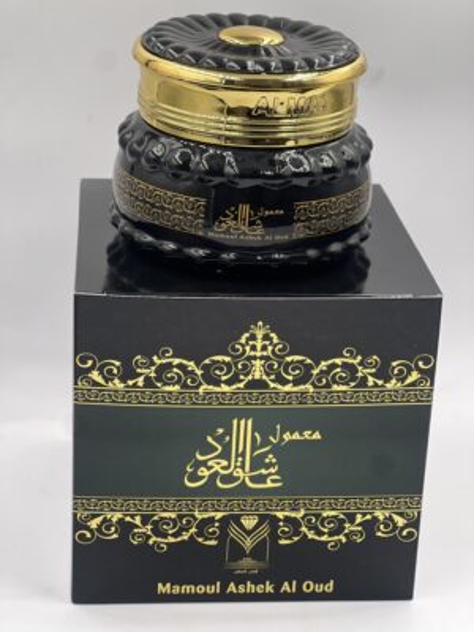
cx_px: 237
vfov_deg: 25.3
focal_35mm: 77
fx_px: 1406
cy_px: 316
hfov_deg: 19.1
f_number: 2.8
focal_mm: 9
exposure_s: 1/121
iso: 80
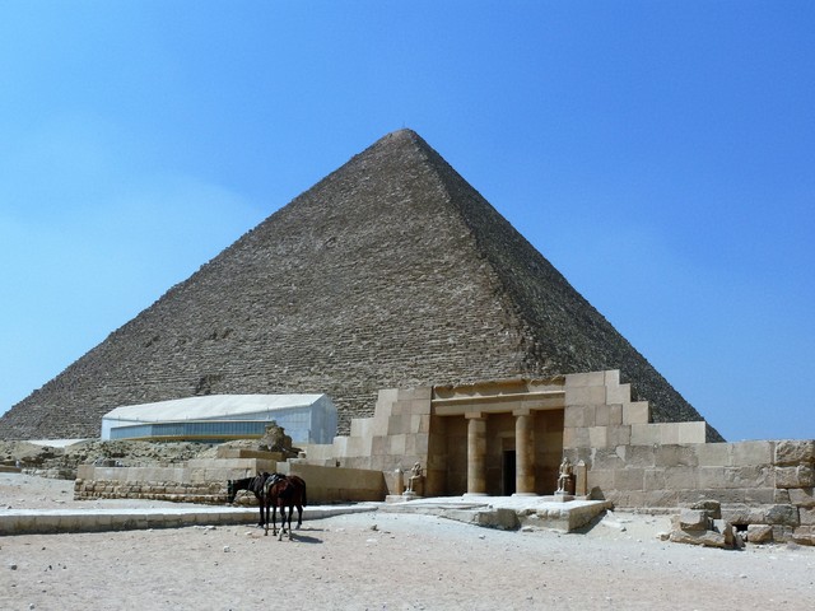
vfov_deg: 40.7
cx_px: 408
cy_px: 306
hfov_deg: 52.6
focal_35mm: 35
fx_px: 824
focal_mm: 7.4
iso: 100
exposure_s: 1/400
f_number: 8
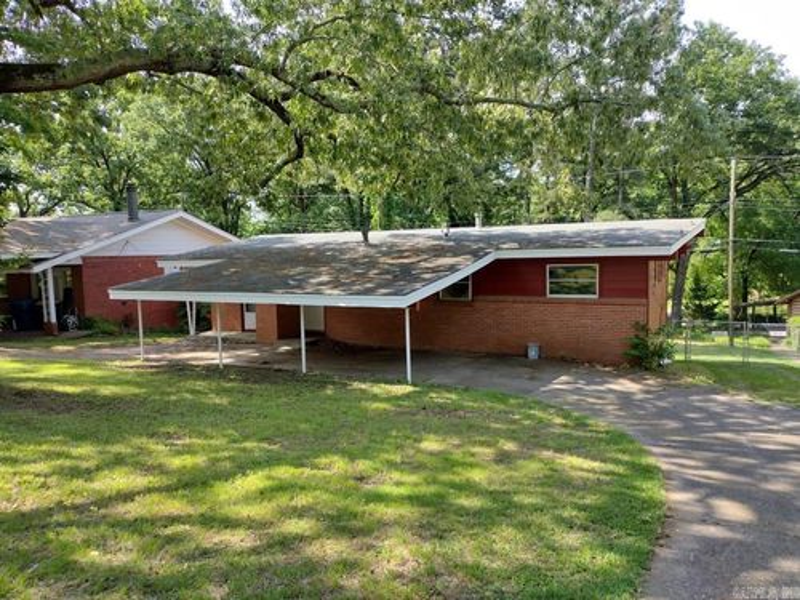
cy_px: 300
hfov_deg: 65.3
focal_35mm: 27
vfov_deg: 51.4
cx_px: 400
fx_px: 624
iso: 100
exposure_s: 1/594
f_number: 1.7
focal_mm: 4.71
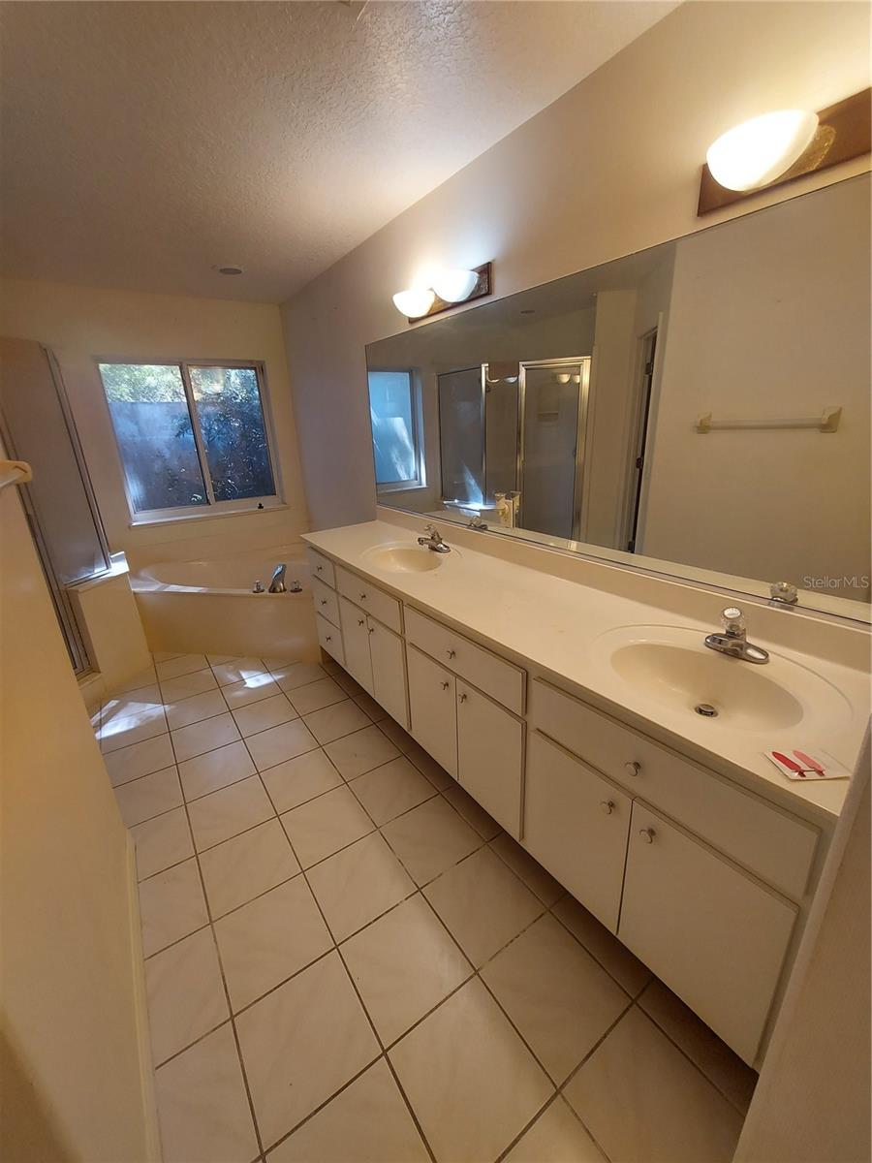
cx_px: 436
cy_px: 582
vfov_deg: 106.2
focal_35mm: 13
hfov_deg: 89.9
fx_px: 437
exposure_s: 1/60
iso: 64
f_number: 2.2
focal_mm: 1.74
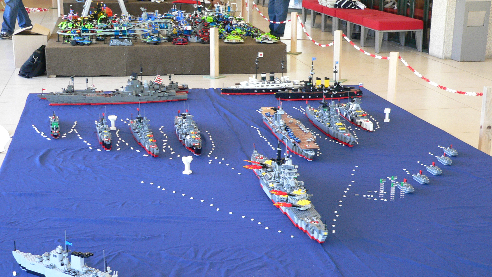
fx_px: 731
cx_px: 245
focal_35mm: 56
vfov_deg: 21.4
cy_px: 153
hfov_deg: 37.2
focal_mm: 8.4
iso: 200
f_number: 2.8
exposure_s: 1/25
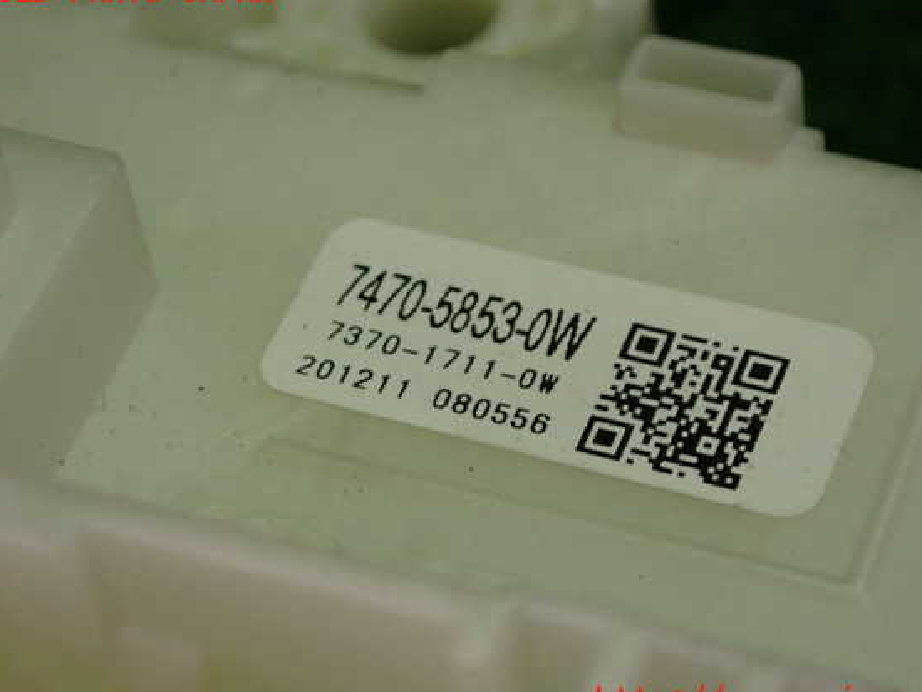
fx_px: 2904
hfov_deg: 18.0
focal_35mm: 109
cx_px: 471
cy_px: 347
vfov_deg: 13.6
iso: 800
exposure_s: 1/50
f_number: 4.9
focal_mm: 18
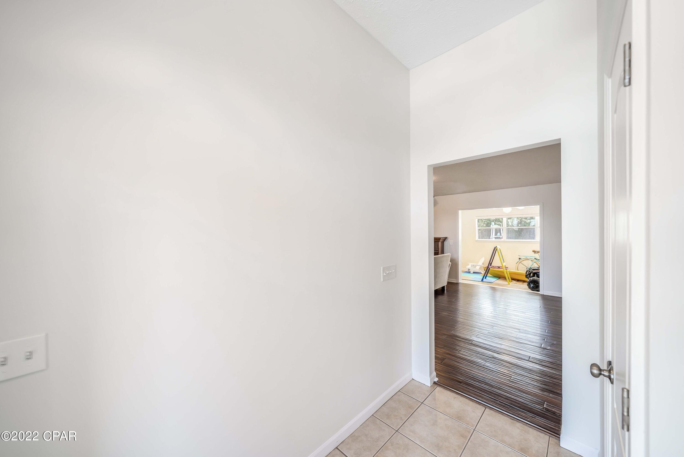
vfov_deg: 90.1
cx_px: 342
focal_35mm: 12
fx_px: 228
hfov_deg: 112.6
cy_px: 228
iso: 100
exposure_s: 1/25
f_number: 5
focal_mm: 12
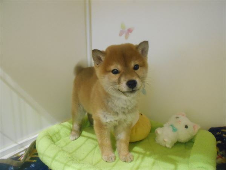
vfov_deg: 53.1
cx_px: 113
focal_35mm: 26
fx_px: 170
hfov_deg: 67.3
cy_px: 85
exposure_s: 1/20
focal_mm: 4.6
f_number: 3.2
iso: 800
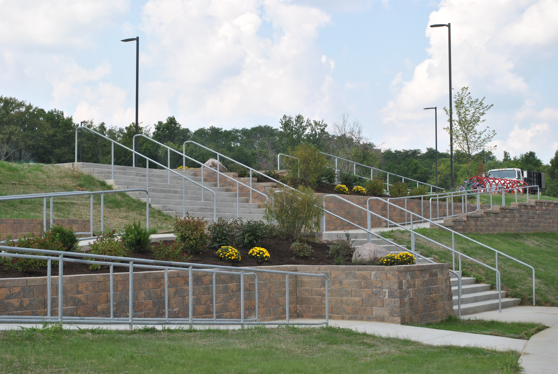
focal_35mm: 66
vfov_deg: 20.7
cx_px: 279
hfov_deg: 30.5
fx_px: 1024
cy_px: 187
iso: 100
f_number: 7.1
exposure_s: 1/200
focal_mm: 44
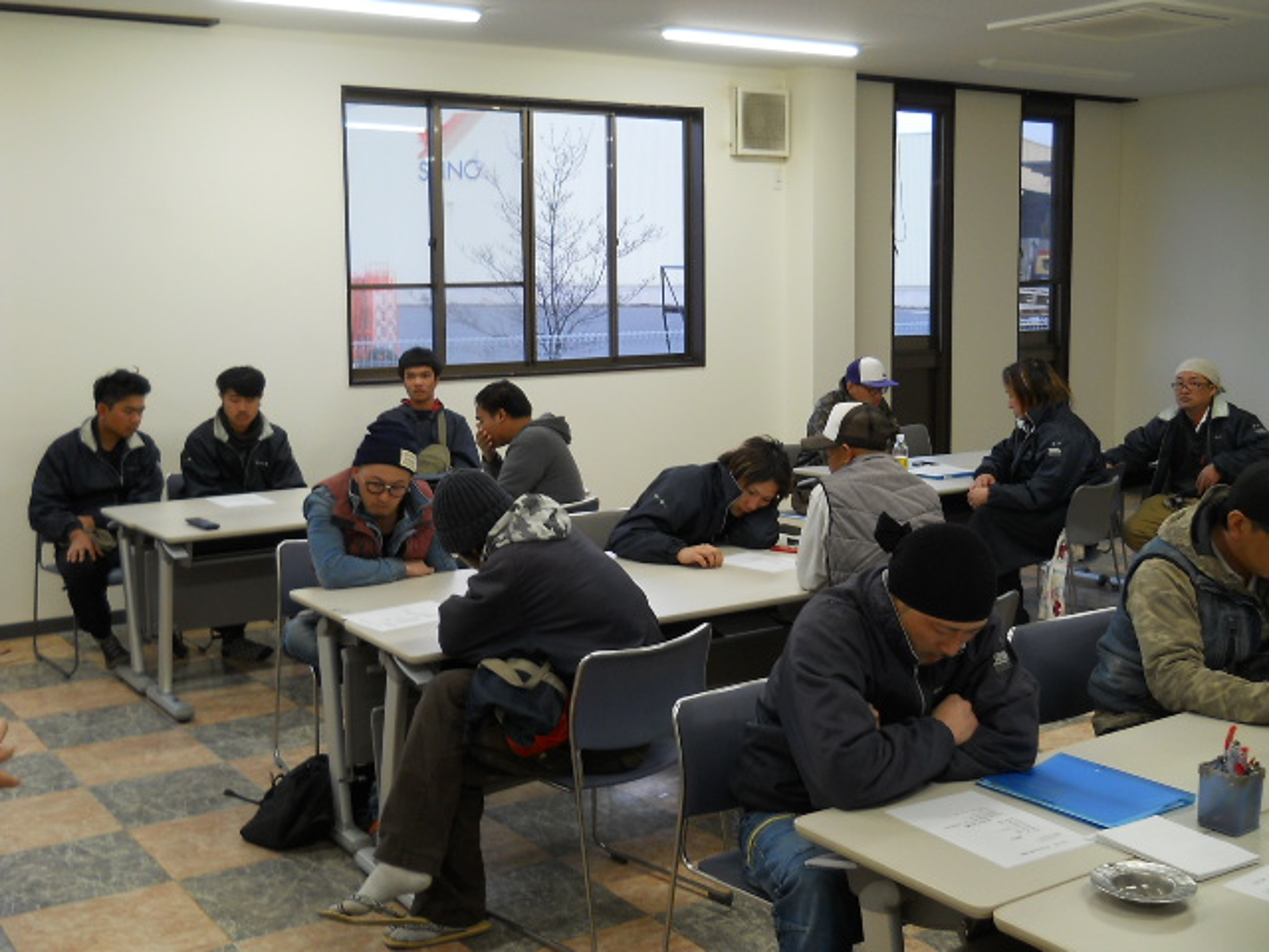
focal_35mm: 41
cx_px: 634
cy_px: 476
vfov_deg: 35.1
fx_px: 1503
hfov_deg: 45.8
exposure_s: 1/30
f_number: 3.1
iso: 100
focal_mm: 6.72
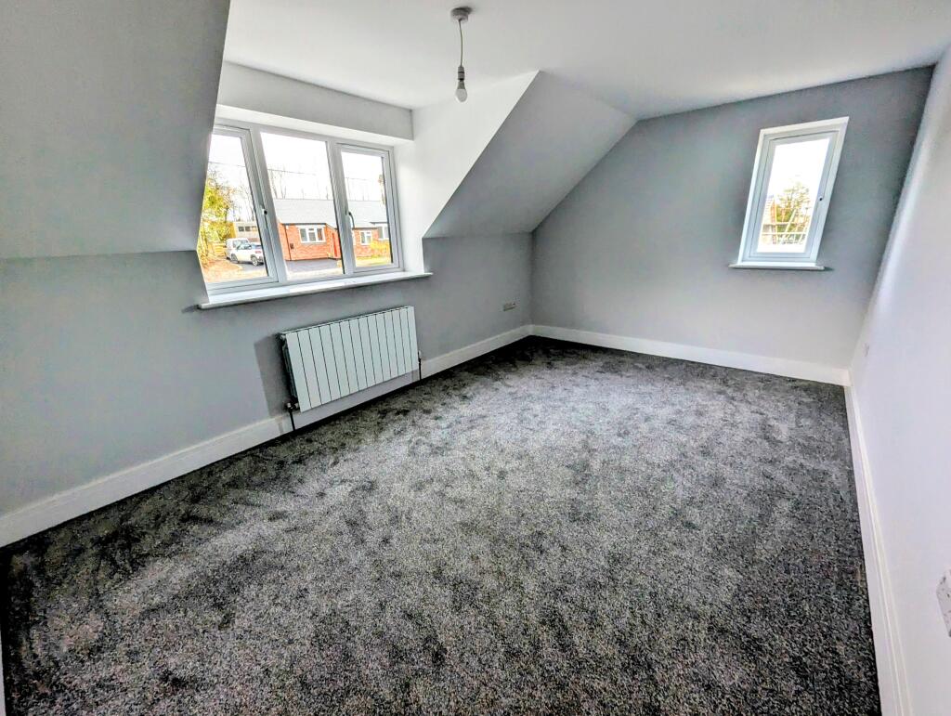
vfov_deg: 90.1
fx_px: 358
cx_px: 476
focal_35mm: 13
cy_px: 358
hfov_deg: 106.1
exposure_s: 1/23.8
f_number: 2.2
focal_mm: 1.95
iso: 64
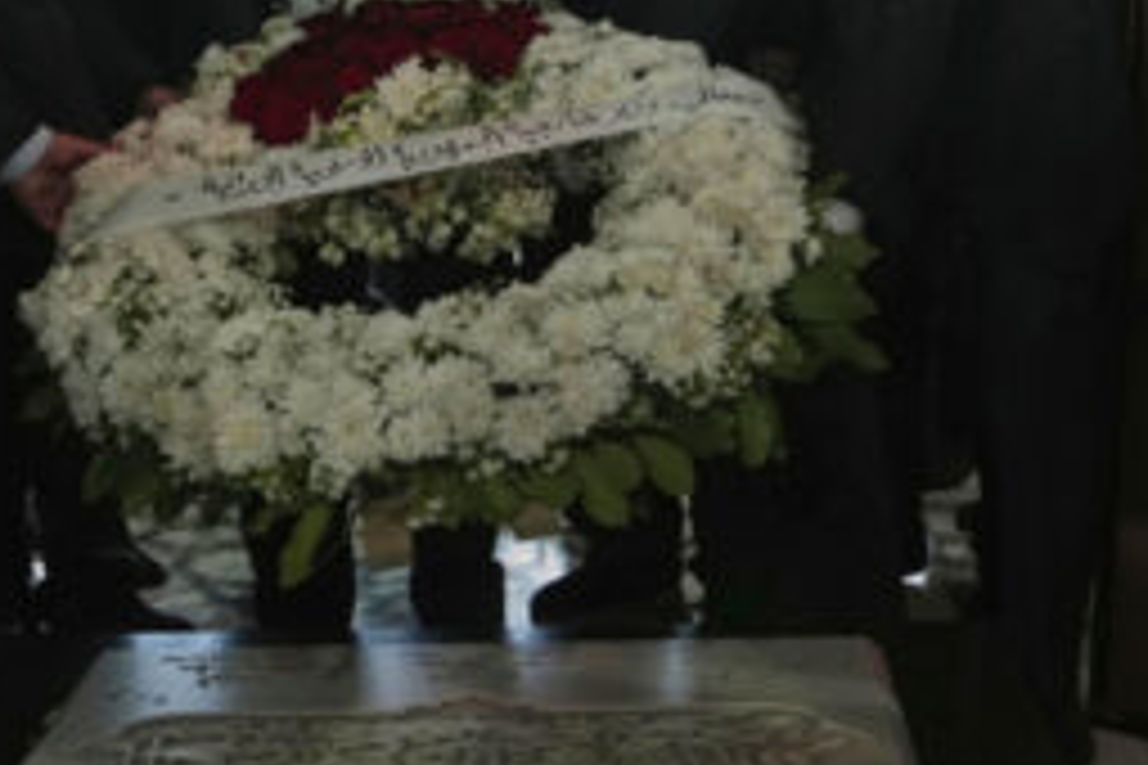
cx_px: 477
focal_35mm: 88
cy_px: 52
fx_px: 2806
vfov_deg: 15.3
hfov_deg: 23.1
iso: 800
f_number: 2.8
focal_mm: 35
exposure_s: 1/320
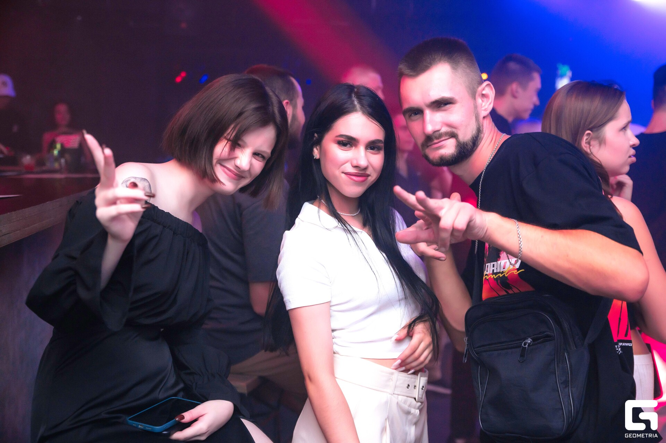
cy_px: 222
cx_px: 333
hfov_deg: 42.8
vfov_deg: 29.2
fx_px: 850
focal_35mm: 46
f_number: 3.2
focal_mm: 46
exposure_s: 1/160
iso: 320
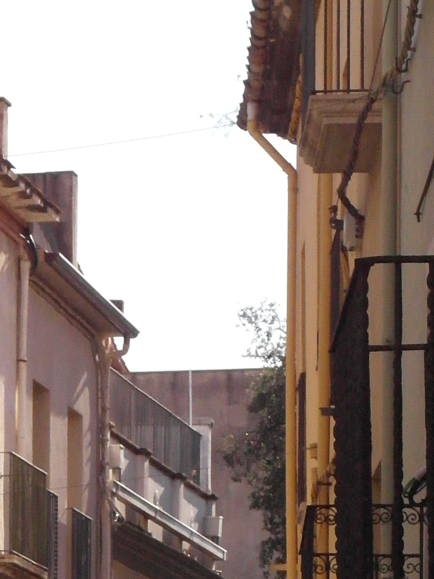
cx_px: -247
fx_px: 4397
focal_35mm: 263
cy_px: 834
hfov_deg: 5.6
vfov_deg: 7.4
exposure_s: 1/1000
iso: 1600
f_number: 10
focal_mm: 35
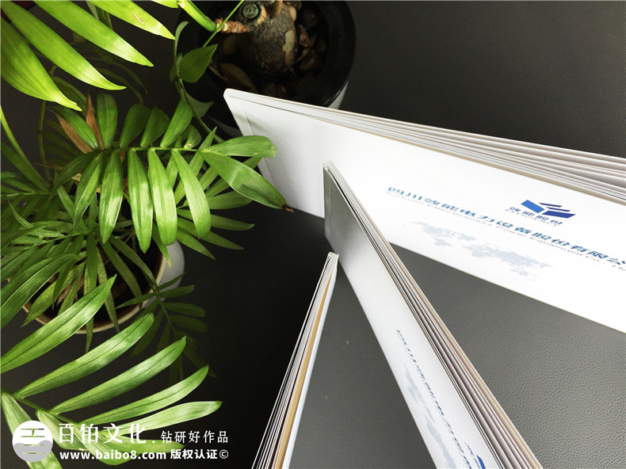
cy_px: 234
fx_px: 524
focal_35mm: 29
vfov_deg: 48.2
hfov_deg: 61.7
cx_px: 313
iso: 50
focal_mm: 4.15
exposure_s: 1/100
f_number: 2.2
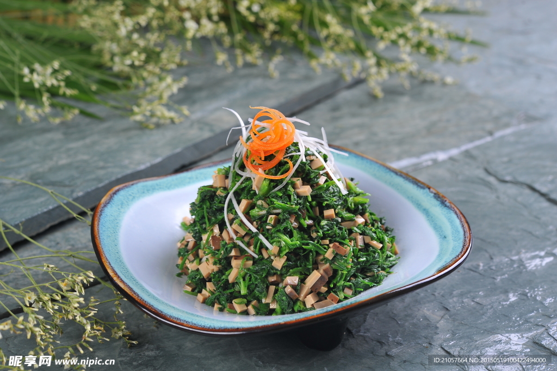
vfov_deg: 22.6
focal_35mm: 60
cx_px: 278
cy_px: 186
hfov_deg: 33.4
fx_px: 928
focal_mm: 60
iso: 400
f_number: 10
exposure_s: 1/100
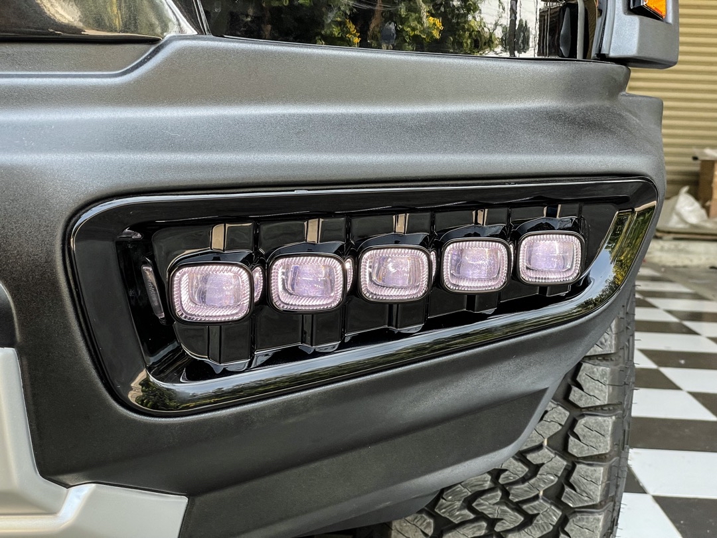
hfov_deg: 36.8
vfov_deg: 28.0
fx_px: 1077
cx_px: 358
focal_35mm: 52
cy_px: 269
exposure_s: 1/110
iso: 25
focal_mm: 6
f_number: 2
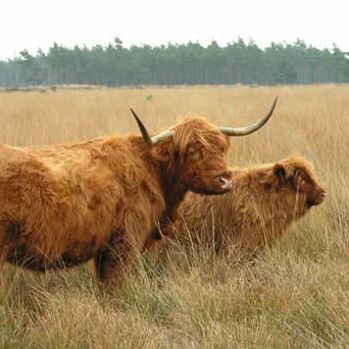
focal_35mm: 119
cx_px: 213
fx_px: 1357
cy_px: 175
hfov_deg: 14.6
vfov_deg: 14.7
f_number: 3.2
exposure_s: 1/100
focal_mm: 16.6
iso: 80
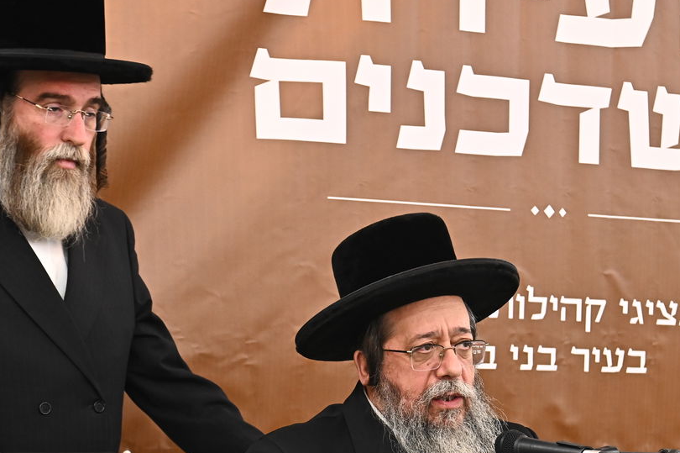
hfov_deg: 16.9
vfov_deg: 11.3
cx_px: 420
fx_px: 2284
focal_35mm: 121
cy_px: 313
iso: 2500
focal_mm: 70
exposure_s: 1/100
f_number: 5.6
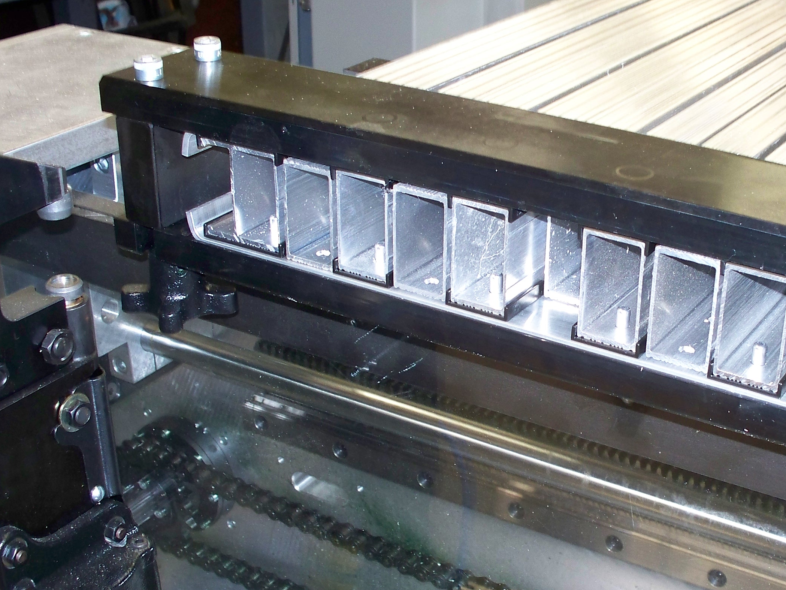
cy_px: 345
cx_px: 578
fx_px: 1272
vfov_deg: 26.1
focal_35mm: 56
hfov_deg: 33.7
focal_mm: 7.54
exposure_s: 1/30
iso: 200
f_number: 2.8
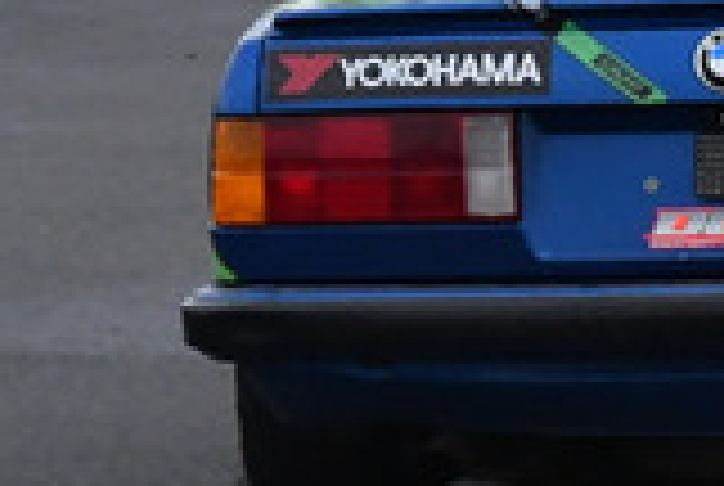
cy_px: -207
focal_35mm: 2602
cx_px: 1174
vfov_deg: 0.5
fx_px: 52425
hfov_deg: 0.8
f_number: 10
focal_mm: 350
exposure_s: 1/640
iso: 2000
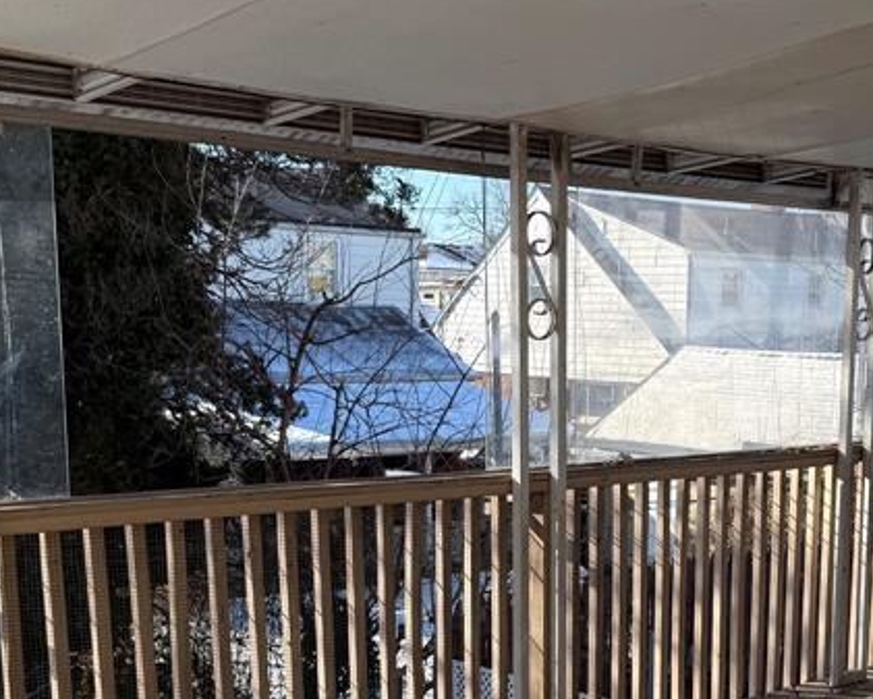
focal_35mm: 57
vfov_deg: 26.0
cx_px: 618
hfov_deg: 32.6
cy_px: 599
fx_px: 1473
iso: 80
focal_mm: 6.76
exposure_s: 1/1901
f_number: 1.78
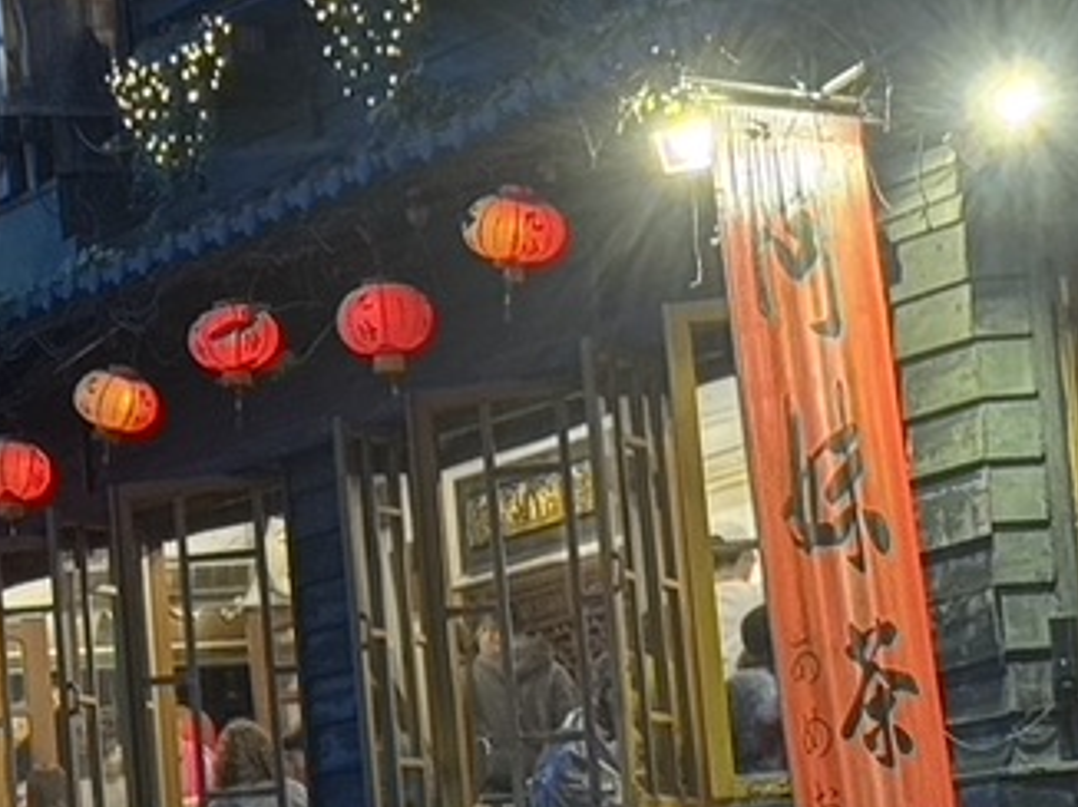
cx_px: -159
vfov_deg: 9.8
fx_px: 4699
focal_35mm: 151
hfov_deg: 12.8
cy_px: 526
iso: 400
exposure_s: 1/40
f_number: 1.78
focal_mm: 6.76
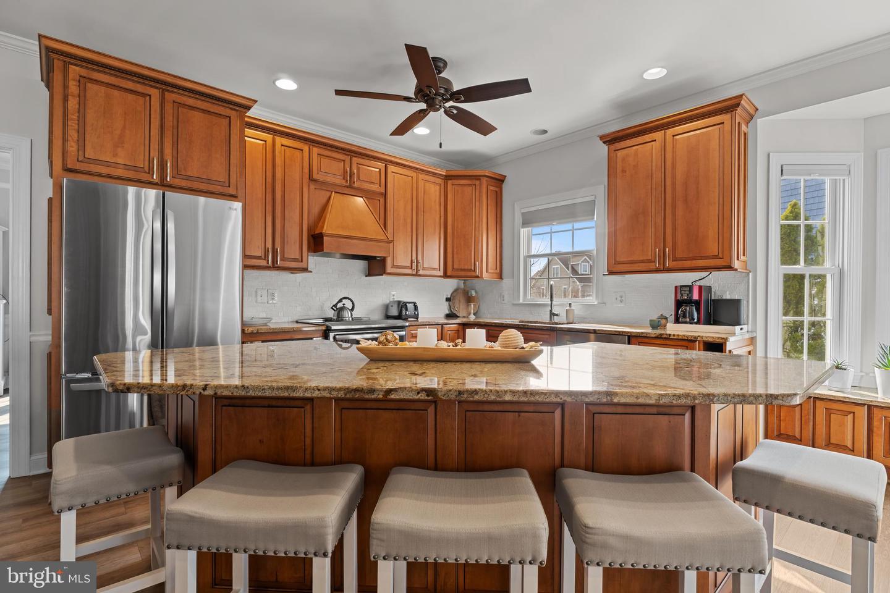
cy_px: 296
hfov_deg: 92.4
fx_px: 426
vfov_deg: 69.7
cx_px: 445
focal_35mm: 17
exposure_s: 1/1.67
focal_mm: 11.5
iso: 200
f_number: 7.1
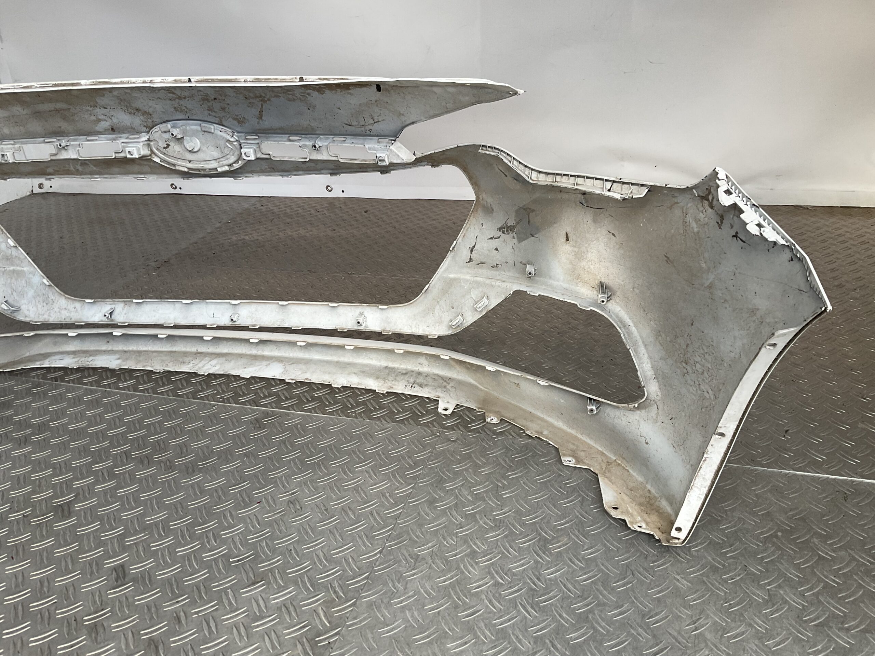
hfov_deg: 61.7
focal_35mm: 29
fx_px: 733
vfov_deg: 48.2
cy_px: 328
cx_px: 438
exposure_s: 1/100
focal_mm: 3
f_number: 1.8
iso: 40
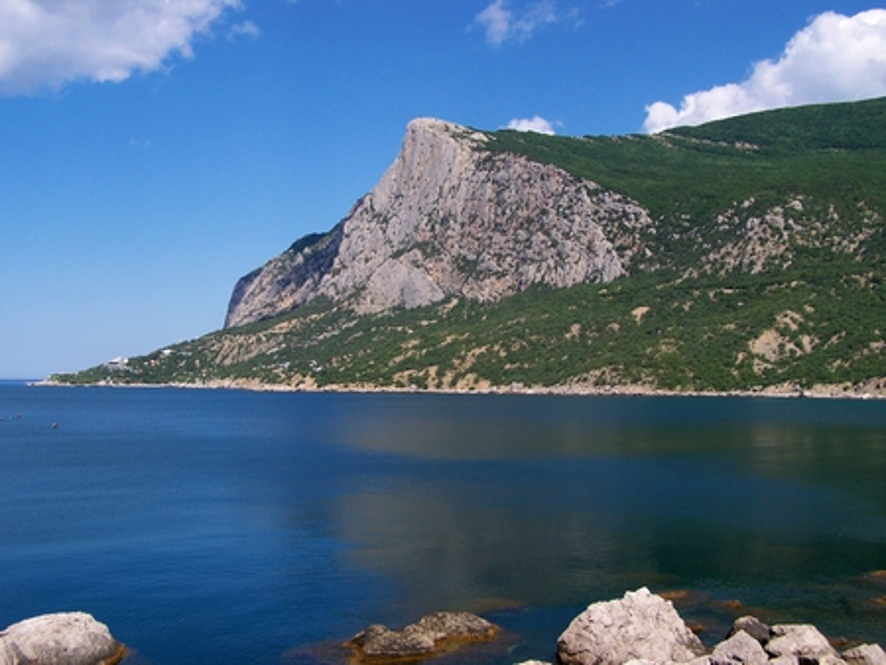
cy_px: 332
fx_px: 973
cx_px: 443
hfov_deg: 49.0
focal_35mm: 38
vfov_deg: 37.8
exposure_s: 1/800
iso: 80
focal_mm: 6.3
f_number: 4
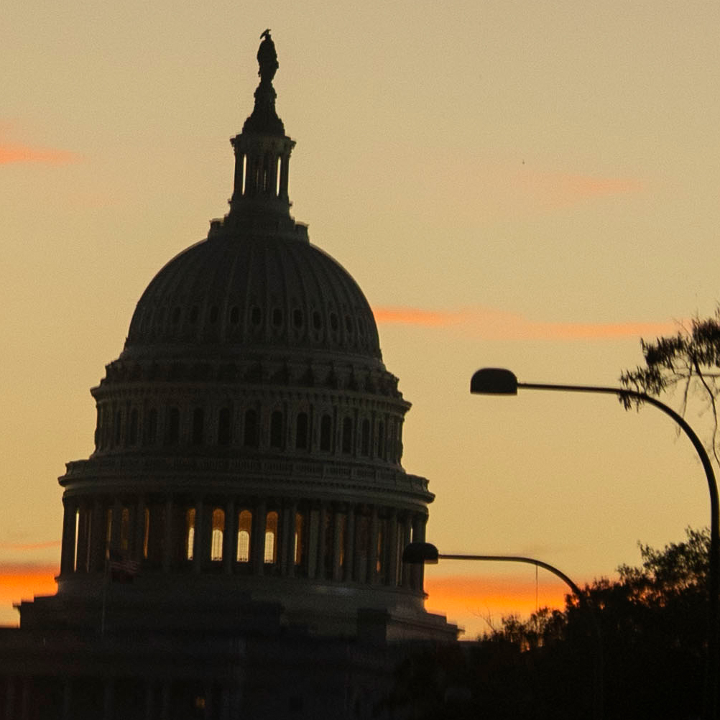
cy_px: 140
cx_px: -37
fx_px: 8189
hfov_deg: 5.0
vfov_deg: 5.0
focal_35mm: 348
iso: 800
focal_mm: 69
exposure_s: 1/200
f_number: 2.8
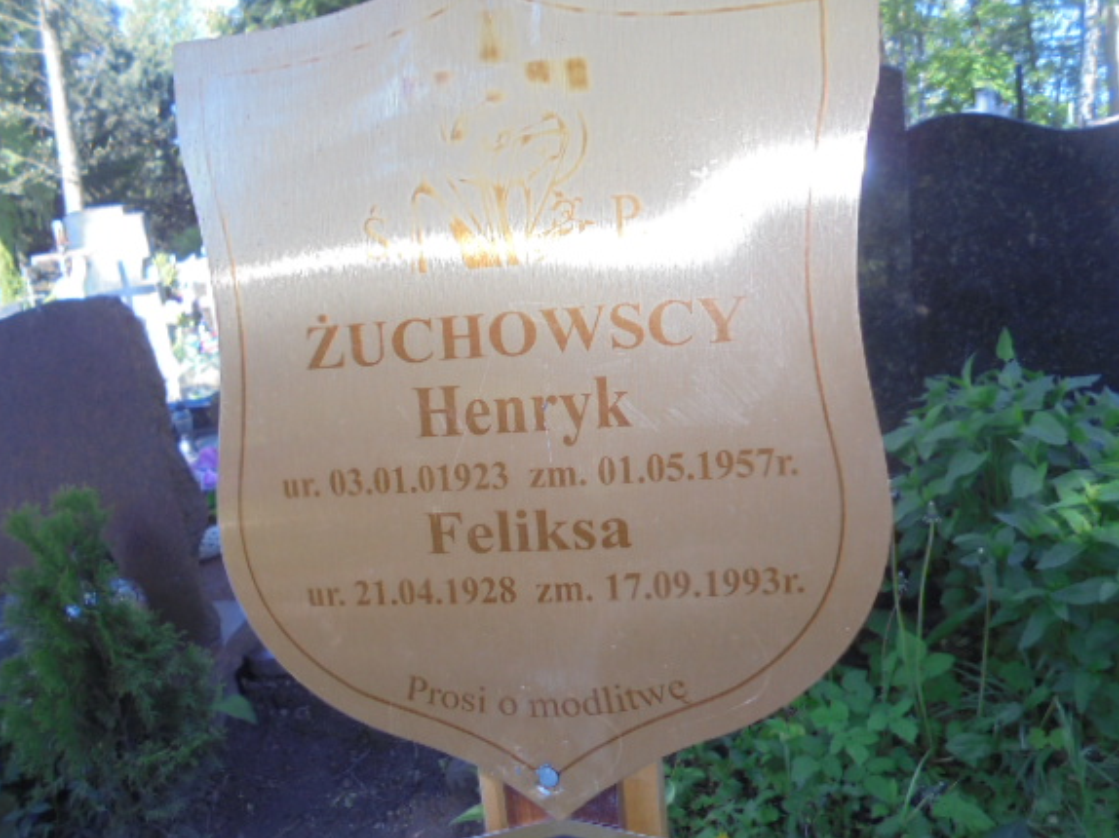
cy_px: 405
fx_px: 937
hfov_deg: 61.7
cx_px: 556
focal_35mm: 29
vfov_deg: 48.2
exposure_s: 1/100
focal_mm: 4.6
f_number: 3.5
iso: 100
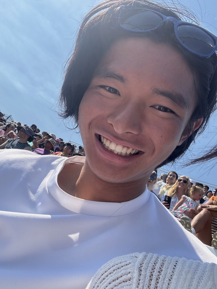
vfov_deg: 60.0
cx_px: 108
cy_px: 144
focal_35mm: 30
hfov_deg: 46.8
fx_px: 251
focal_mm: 2.69
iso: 25
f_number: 1.9
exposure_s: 1/750
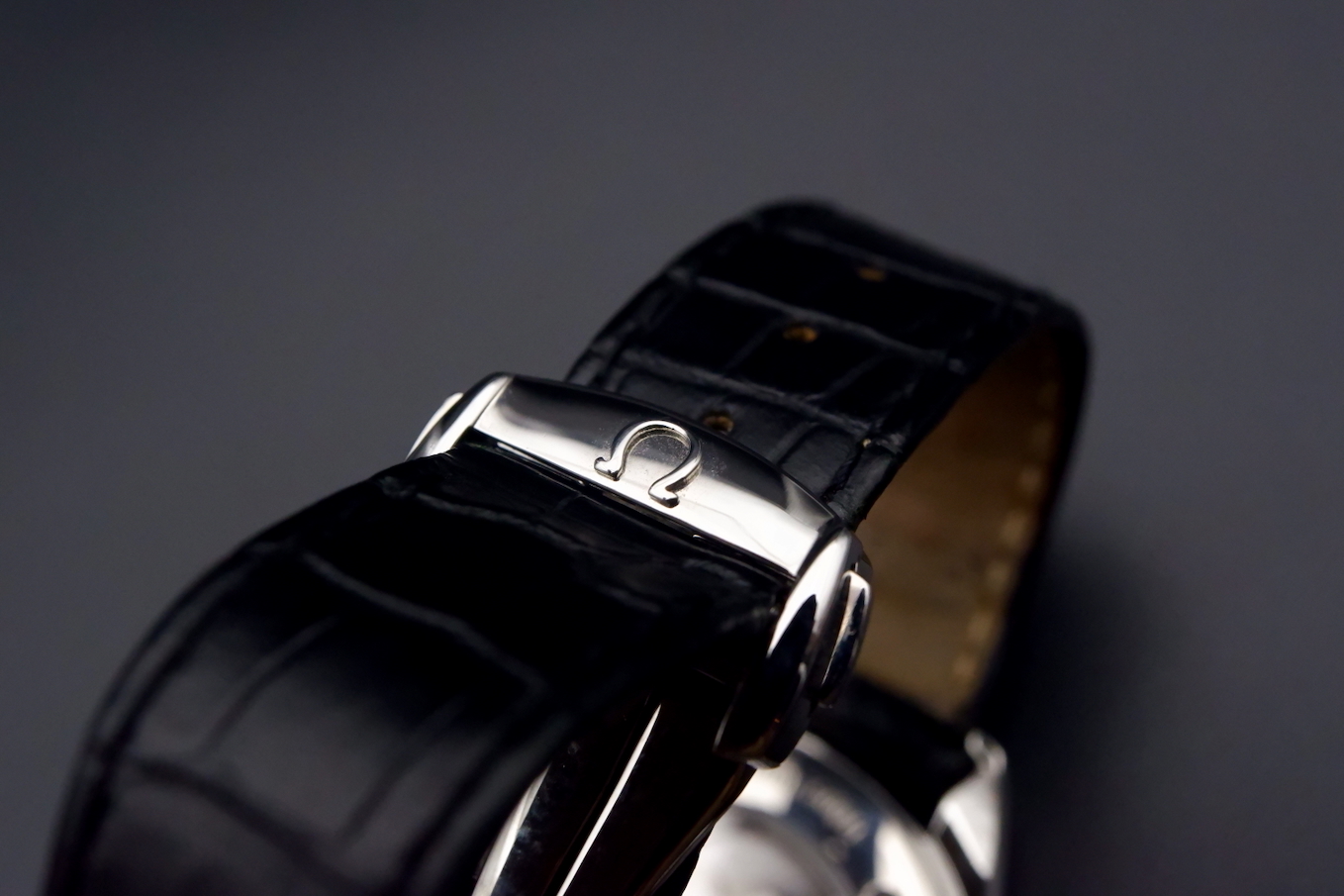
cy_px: 448
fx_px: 1680
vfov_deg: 29.9
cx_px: 672
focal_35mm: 45
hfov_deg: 43.6
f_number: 8
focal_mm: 30.2
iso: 6400
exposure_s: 1/4000
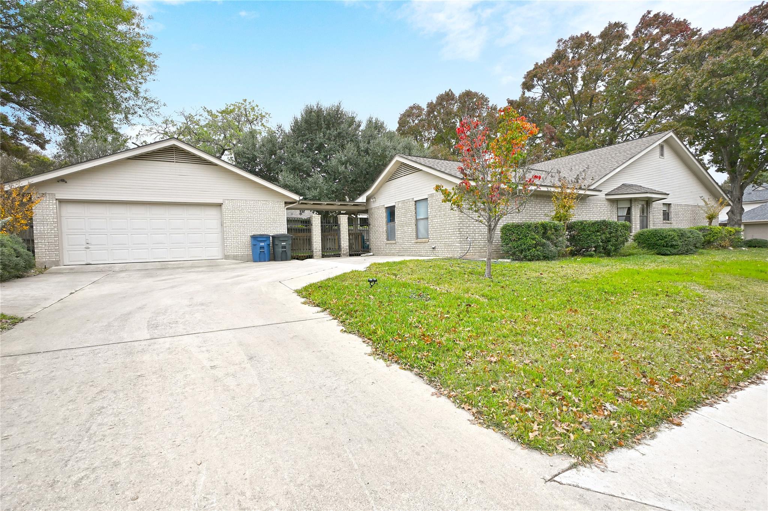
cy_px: 256
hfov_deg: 90.0
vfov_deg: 67.3
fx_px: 384
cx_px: 384
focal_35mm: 18
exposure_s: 1/100
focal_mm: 12
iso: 64
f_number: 5
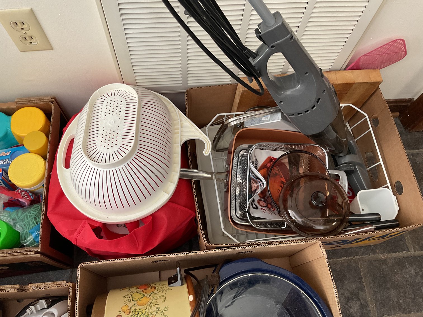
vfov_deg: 48.2
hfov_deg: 61.7
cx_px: 212
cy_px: 158
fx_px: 354
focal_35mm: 29
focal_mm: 3
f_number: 1.8
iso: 100
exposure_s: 1/60
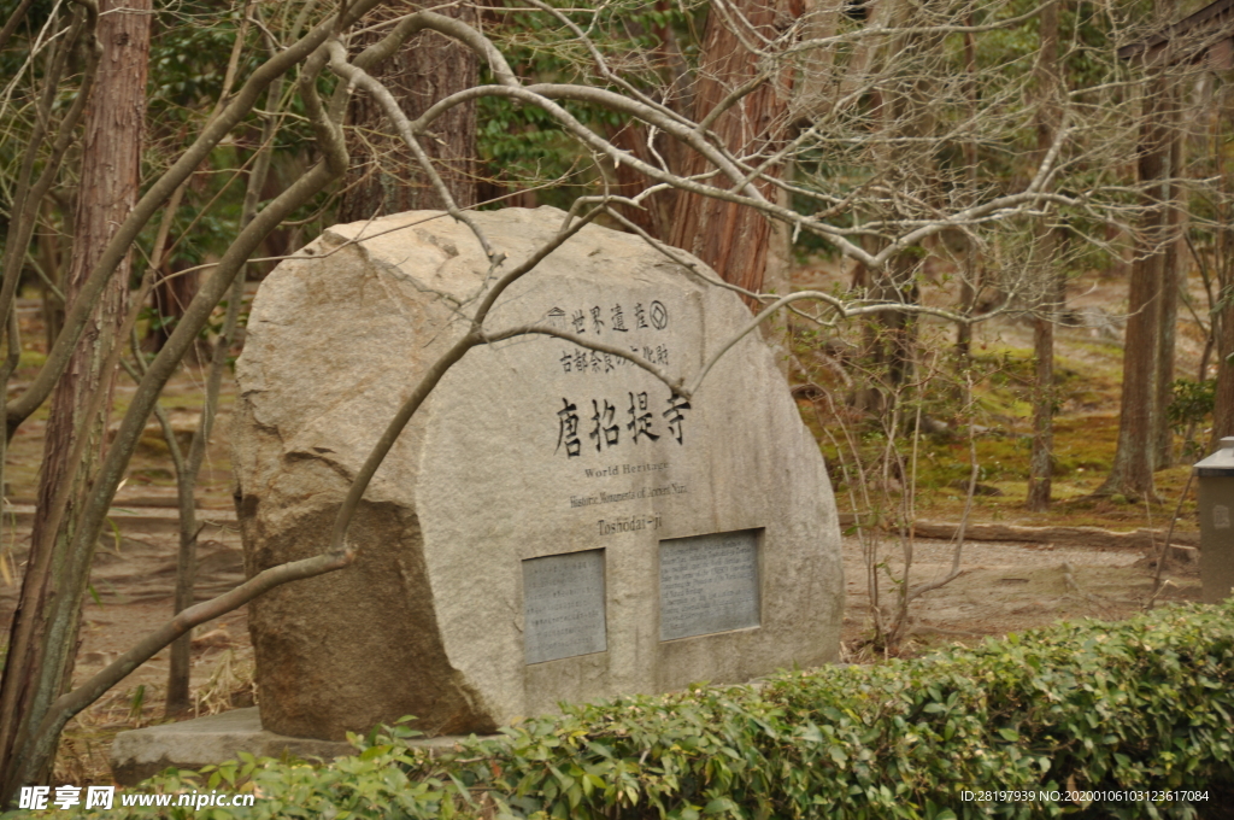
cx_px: 617
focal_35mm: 180
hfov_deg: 11.4
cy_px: 410
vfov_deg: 7.6
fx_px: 6162
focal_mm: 120
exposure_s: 1/30
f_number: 5.3
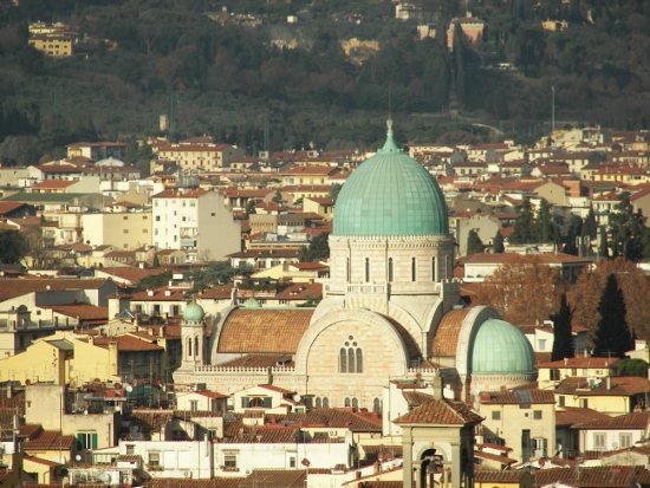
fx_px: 7571
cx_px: 325
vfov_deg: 3.7
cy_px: 244
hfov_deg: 4.9
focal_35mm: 403
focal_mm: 66.9
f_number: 3.6
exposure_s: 1/800
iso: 50
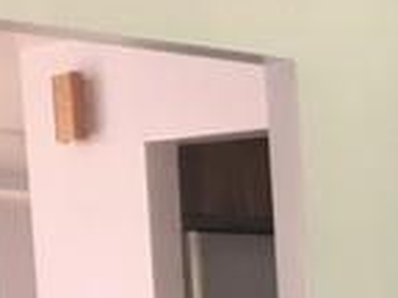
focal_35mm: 129
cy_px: 544
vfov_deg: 10.7
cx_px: 741
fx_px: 1483
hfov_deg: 13.5
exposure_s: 1/15
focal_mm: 4.15
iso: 40
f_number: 2.2
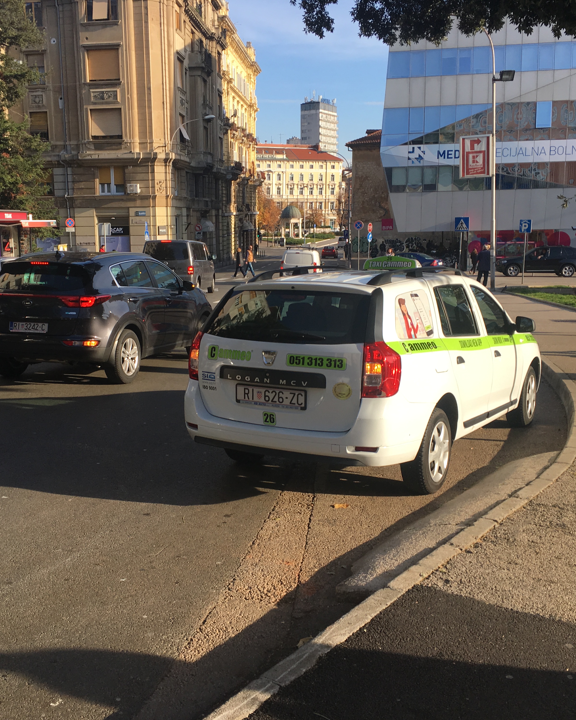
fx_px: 810
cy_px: 361
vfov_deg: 47.9
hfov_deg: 39.1
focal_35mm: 38
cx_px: 241
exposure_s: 1/641
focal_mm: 4.15
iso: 25
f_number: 2.2
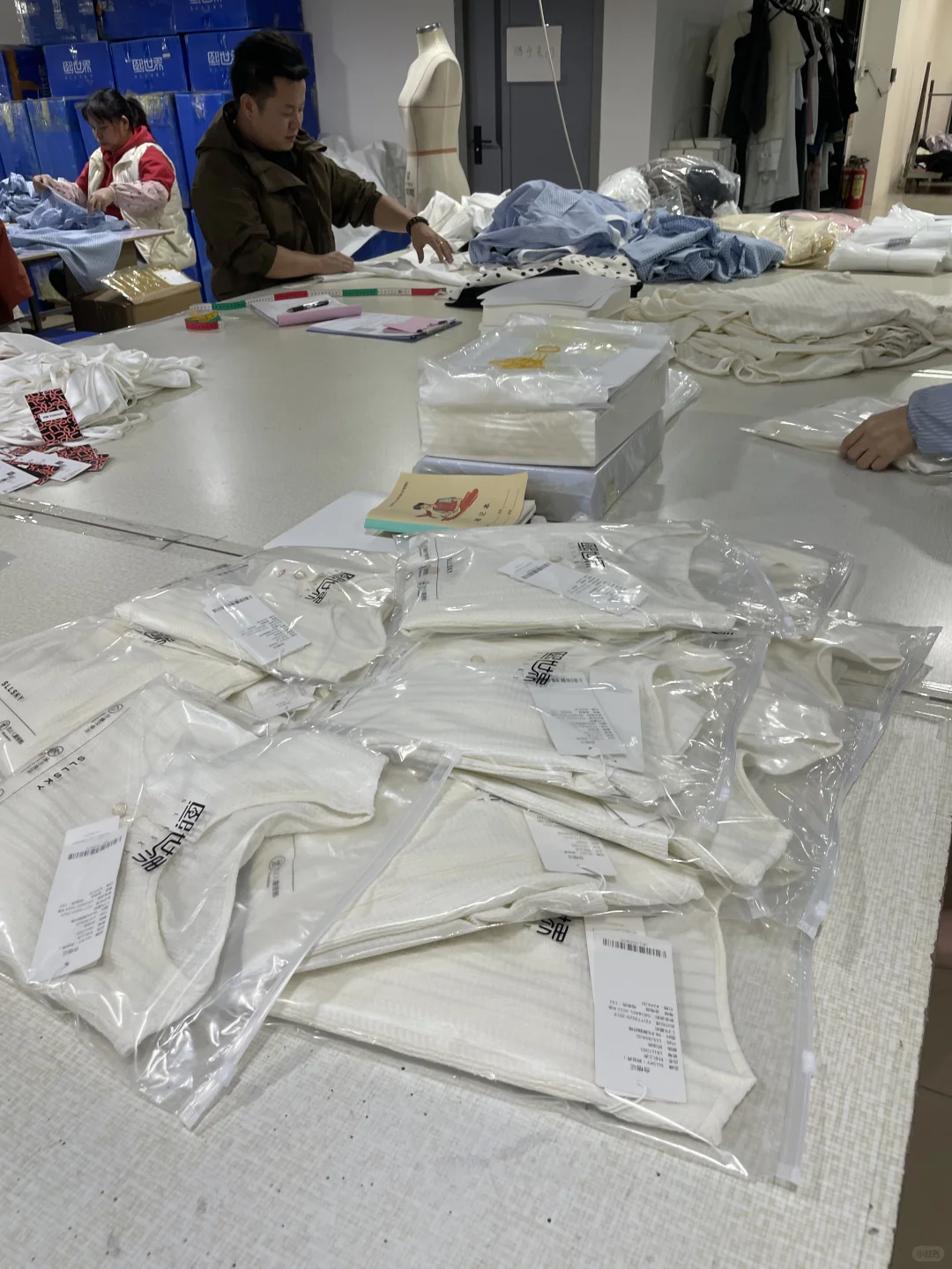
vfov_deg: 67.3
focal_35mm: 26
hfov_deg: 53.1
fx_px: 953
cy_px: 634
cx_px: 476
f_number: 1.6
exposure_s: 1/146
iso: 32
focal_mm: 4.2
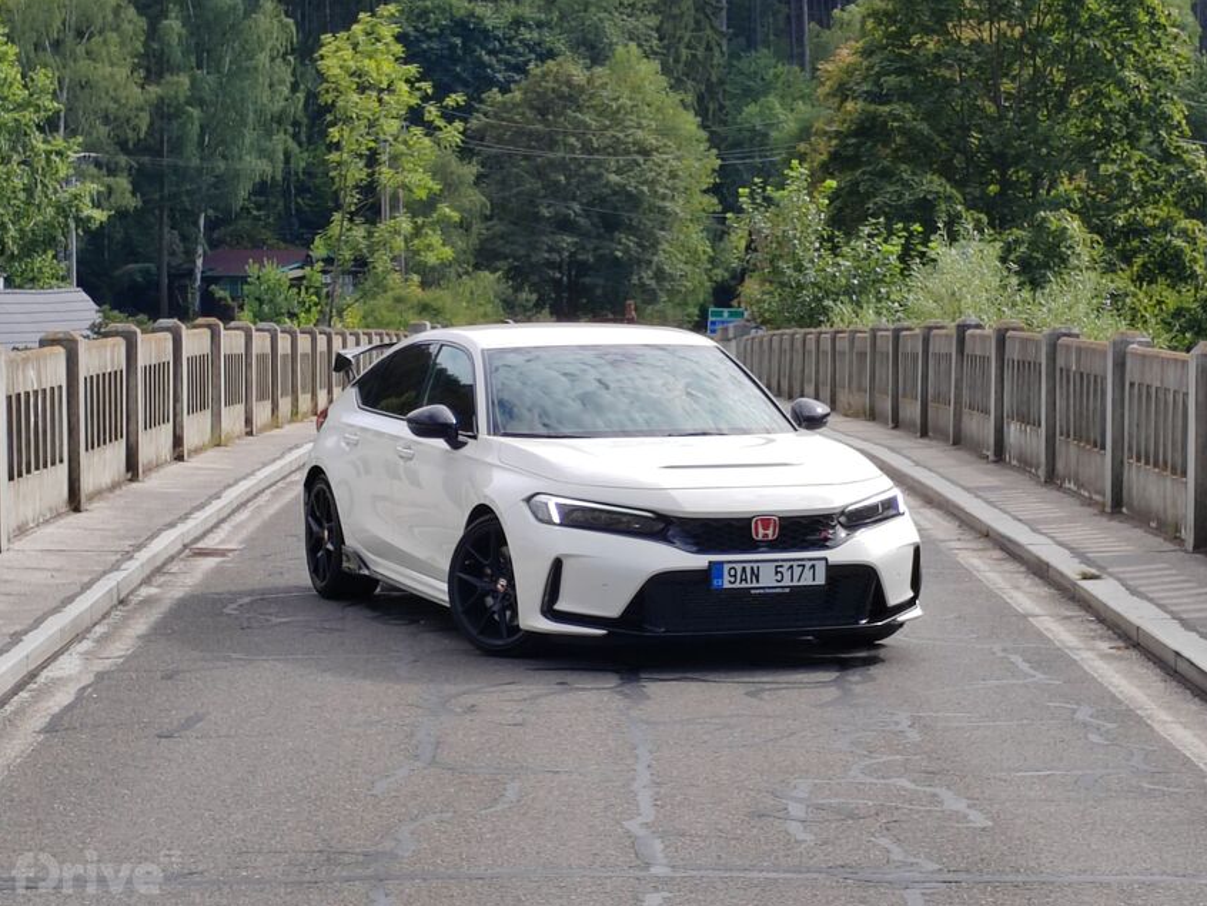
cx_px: 606
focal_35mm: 105
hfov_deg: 18.7
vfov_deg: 14.1
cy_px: 456
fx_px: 3662
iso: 100
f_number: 1.9
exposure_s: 1/1055
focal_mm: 5.52
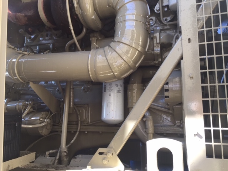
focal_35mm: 29
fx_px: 191
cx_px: 114
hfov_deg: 61.7
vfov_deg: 48.2
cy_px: 86
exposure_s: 1/120
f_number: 2.2
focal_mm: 4.15
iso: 50
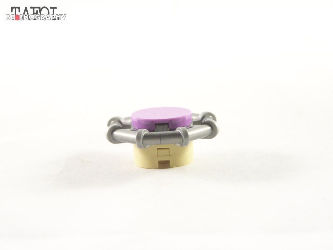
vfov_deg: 14.1
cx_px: 166
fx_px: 1010
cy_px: 125
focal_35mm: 105
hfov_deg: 18.7
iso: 400
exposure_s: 1/60
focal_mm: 17.5
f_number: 3.2
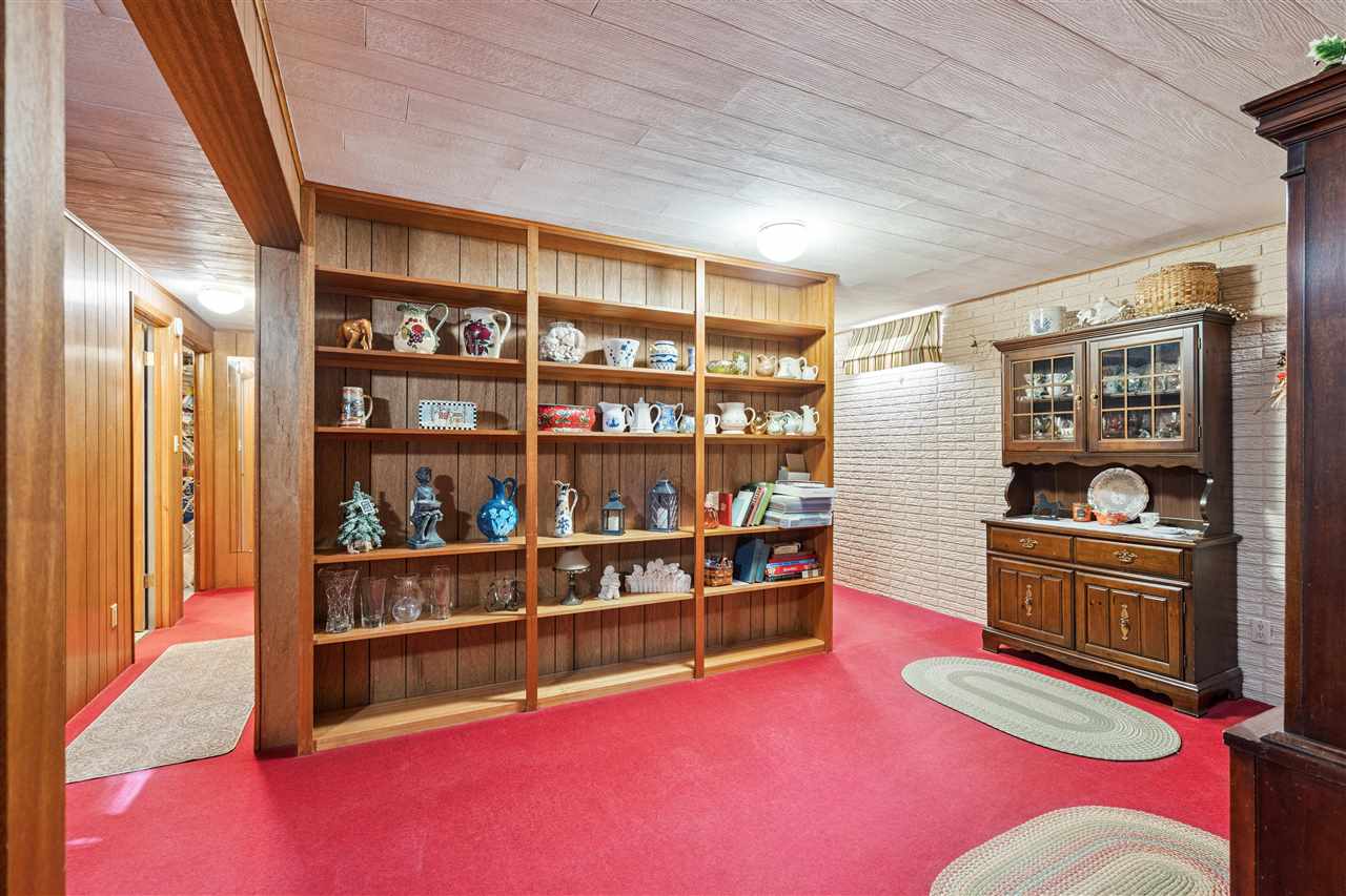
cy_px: 448
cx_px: 673
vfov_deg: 73.7
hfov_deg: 96.7
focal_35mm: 16
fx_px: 598
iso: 800
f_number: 8
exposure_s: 1/5
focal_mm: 16
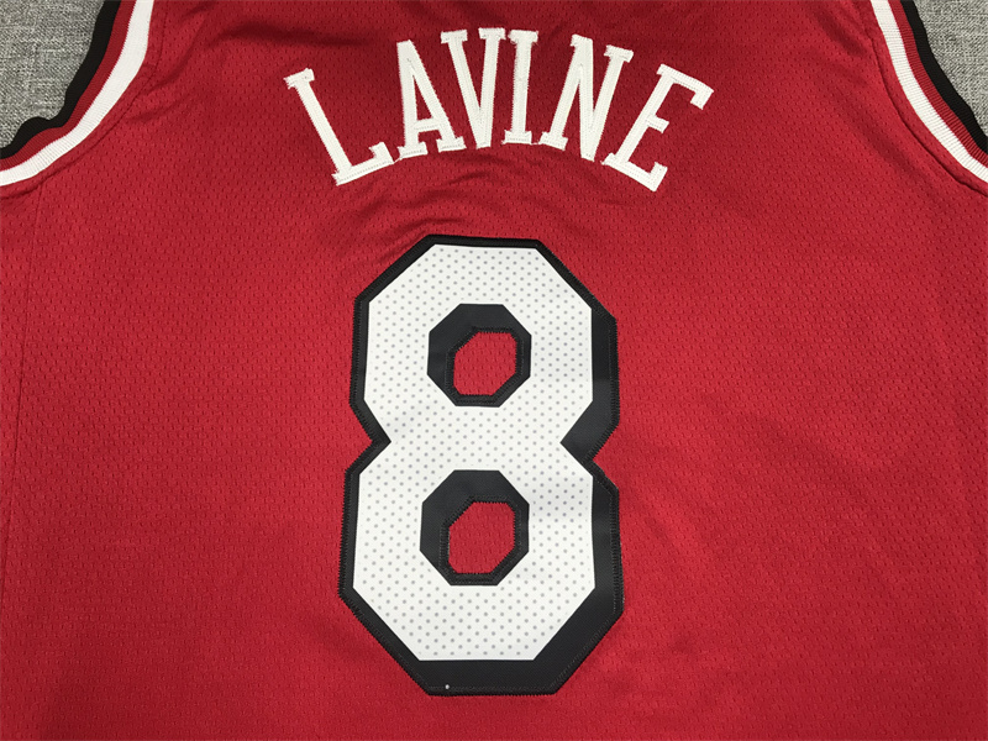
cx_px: 494
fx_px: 799
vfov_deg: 49.7
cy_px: 370
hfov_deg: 63.4
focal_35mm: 28
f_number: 1.8
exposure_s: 1/33
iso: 20
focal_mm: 3.99
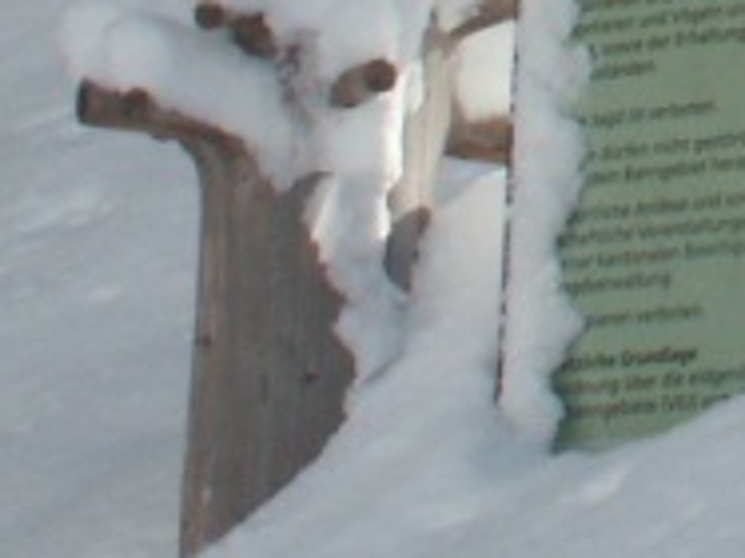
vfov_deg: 6.0
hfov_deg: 7.9
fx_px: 5076
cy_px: -897
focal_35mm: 236
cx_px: 1709
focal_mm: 7.2
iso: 50
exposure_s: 1/125
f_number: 8
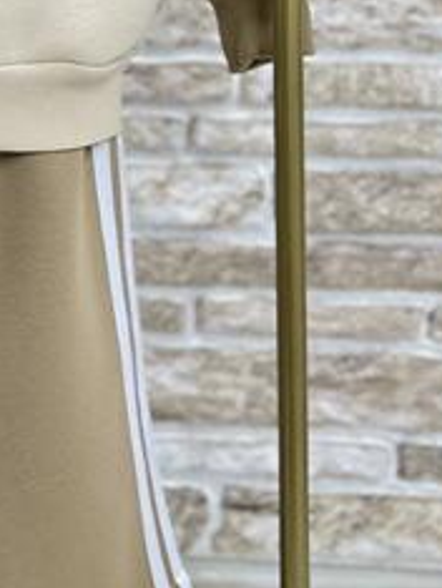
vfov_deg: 22.2
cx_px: -136
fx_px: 1394
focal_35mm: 82
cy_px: -90
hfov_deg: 17.0
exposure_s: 1/100
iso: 80
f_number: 1.78
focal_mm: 6.86
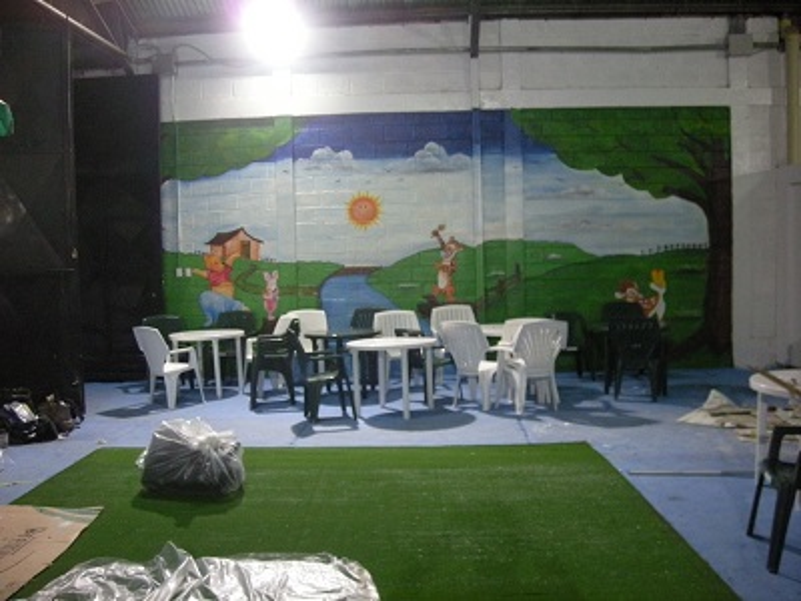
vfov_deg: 40.7
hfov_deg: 52.6
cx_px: 400
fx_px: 810
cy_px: 300
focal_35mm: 35
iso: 400
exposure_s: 1/34.5
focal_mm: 5.7
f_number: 2.8
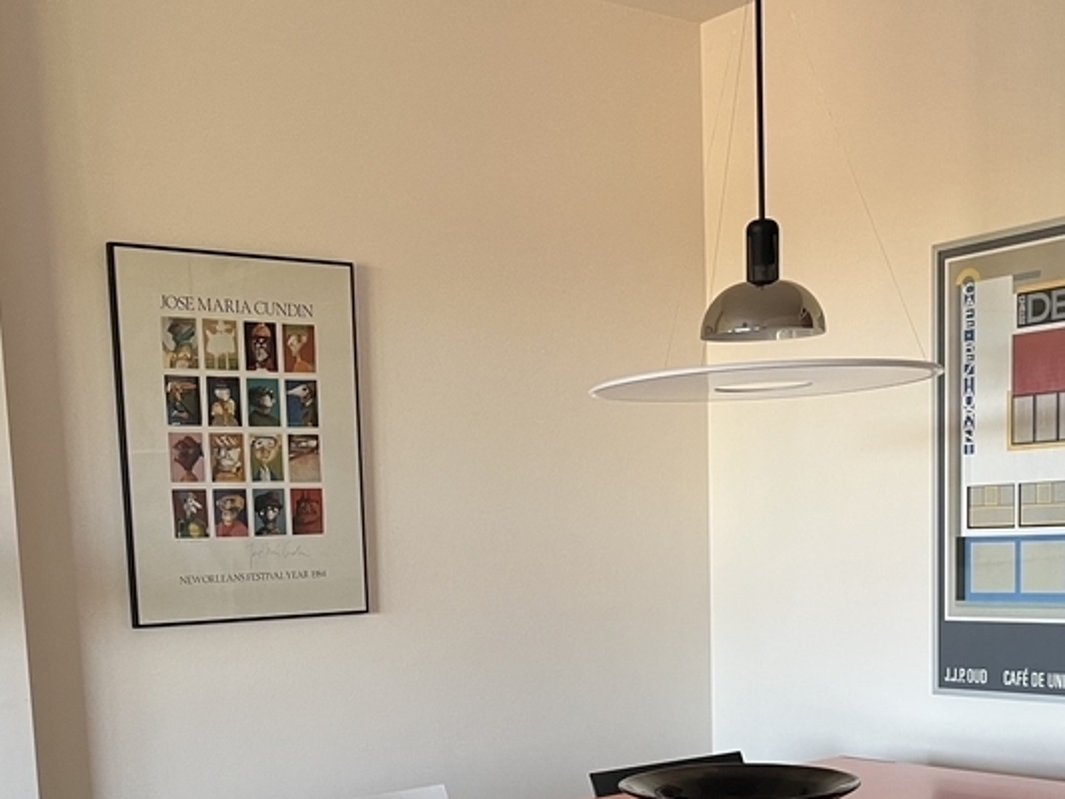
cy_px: 757
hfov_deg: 38.2
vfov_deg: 27.8
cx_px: 480
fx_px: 1538
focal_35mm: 50
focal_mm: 5.1
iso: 125
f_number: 1.6
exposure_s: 1/79
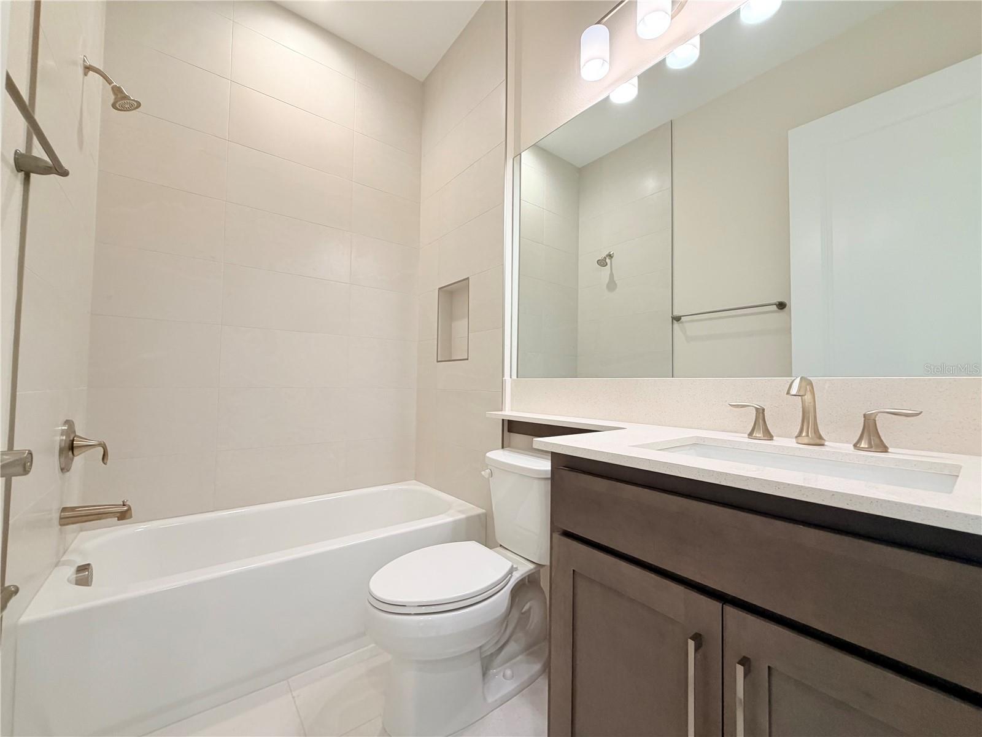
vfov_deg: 85.7
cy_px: 368
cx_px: 491
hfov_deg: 102.1
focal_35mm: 14
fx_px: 397
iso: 200
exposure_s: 1/120
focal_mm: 2.22
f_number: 2.2
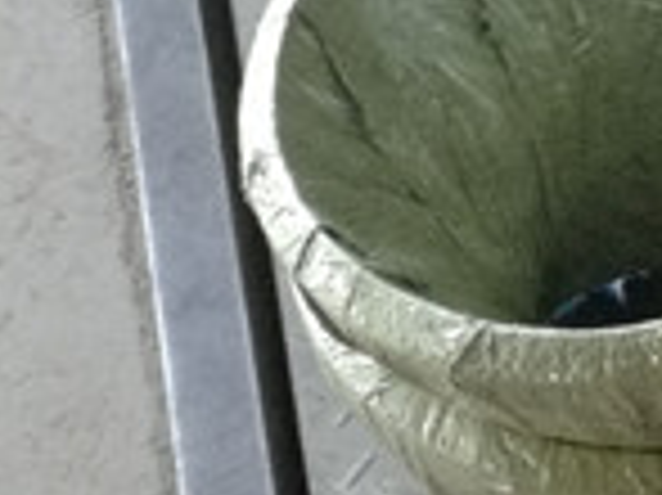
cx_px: 1202
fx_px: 2102
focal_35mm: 110
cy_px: 252
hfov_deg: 15.4
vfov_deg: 13.4
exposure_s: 1/30
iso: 400
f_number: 2
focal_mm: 4.04
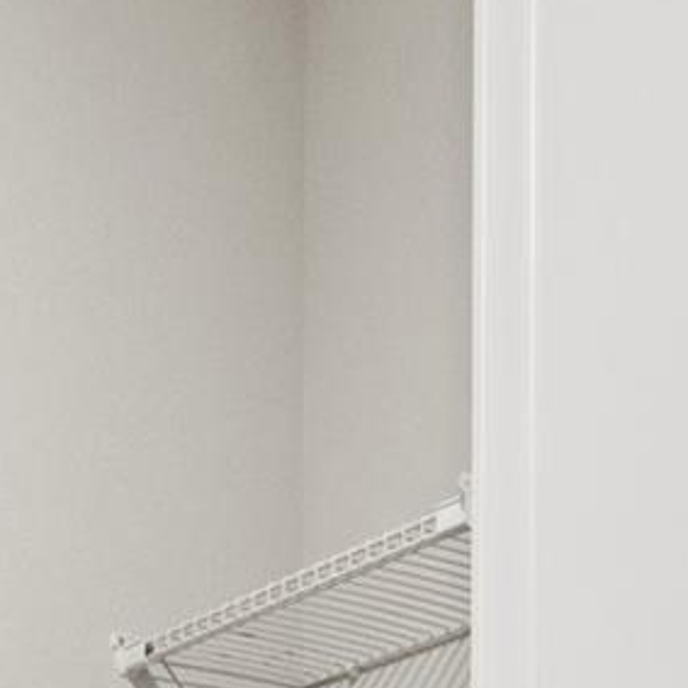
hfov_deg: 23.6
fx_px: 1619
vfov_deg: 19.0
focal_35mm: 72
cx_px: 129
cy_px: 1203
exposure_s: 1/8
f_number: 7.1
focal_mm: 10
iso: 400
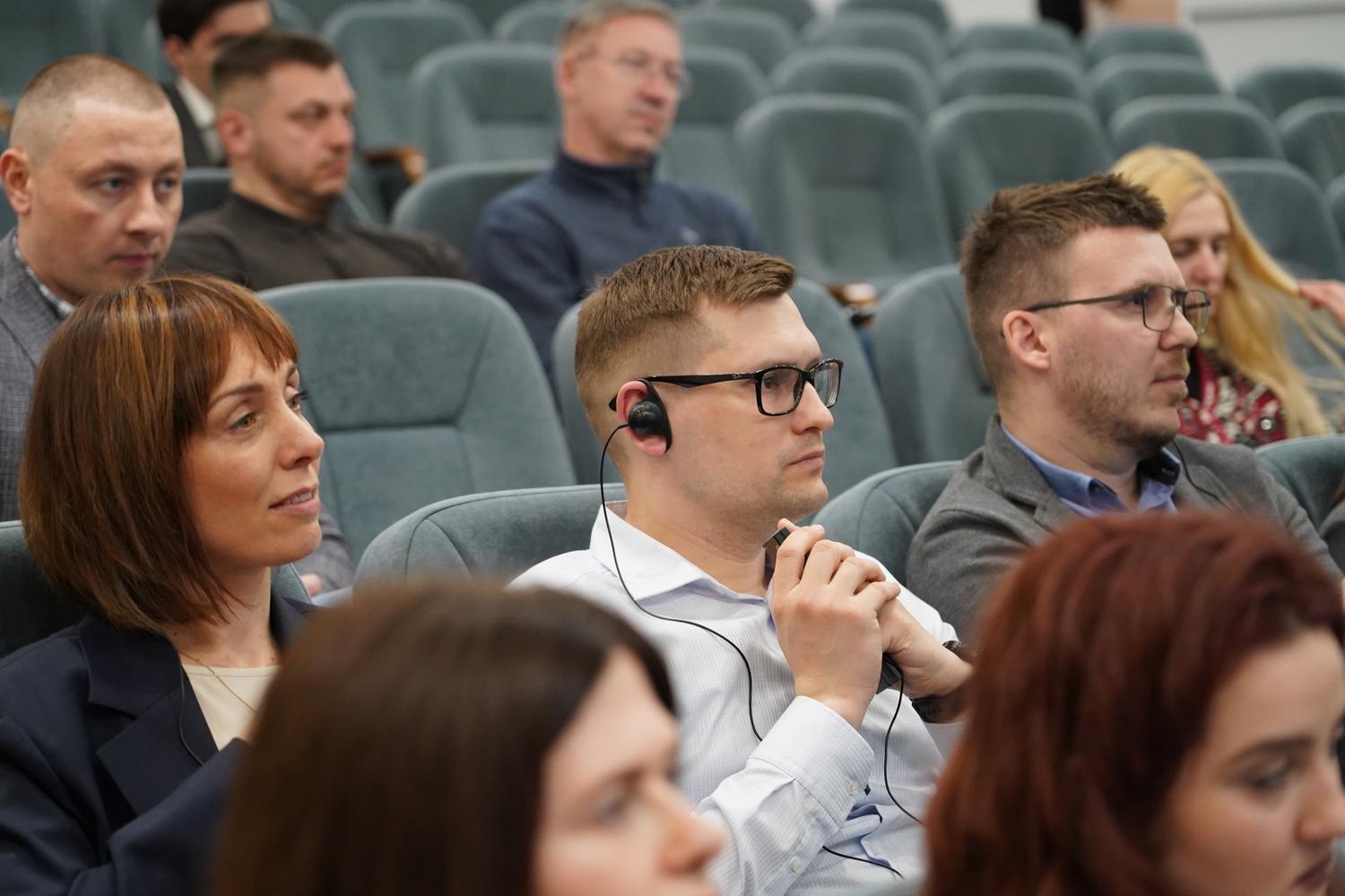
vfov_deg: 13.0
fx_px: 3923
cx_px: 672
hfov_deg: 19.5
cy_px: 448
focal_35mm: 105
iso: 4000
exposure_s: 1/160
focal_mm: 105
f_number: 4
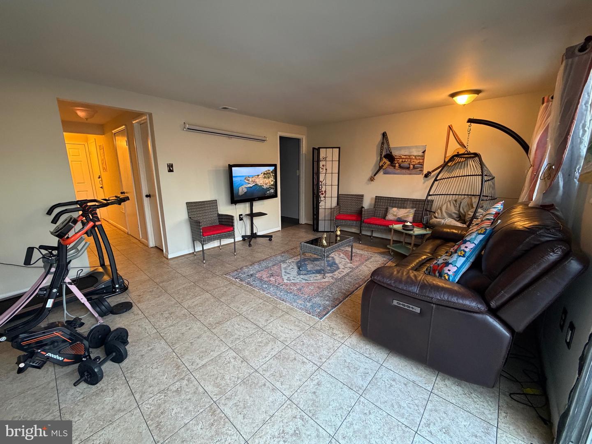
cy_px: 222
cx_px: 296
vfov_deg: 85.7
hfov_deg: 102.1
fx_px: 239
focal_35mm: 14
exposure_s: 1/60
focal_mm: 2.22
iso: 500
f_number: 2.2
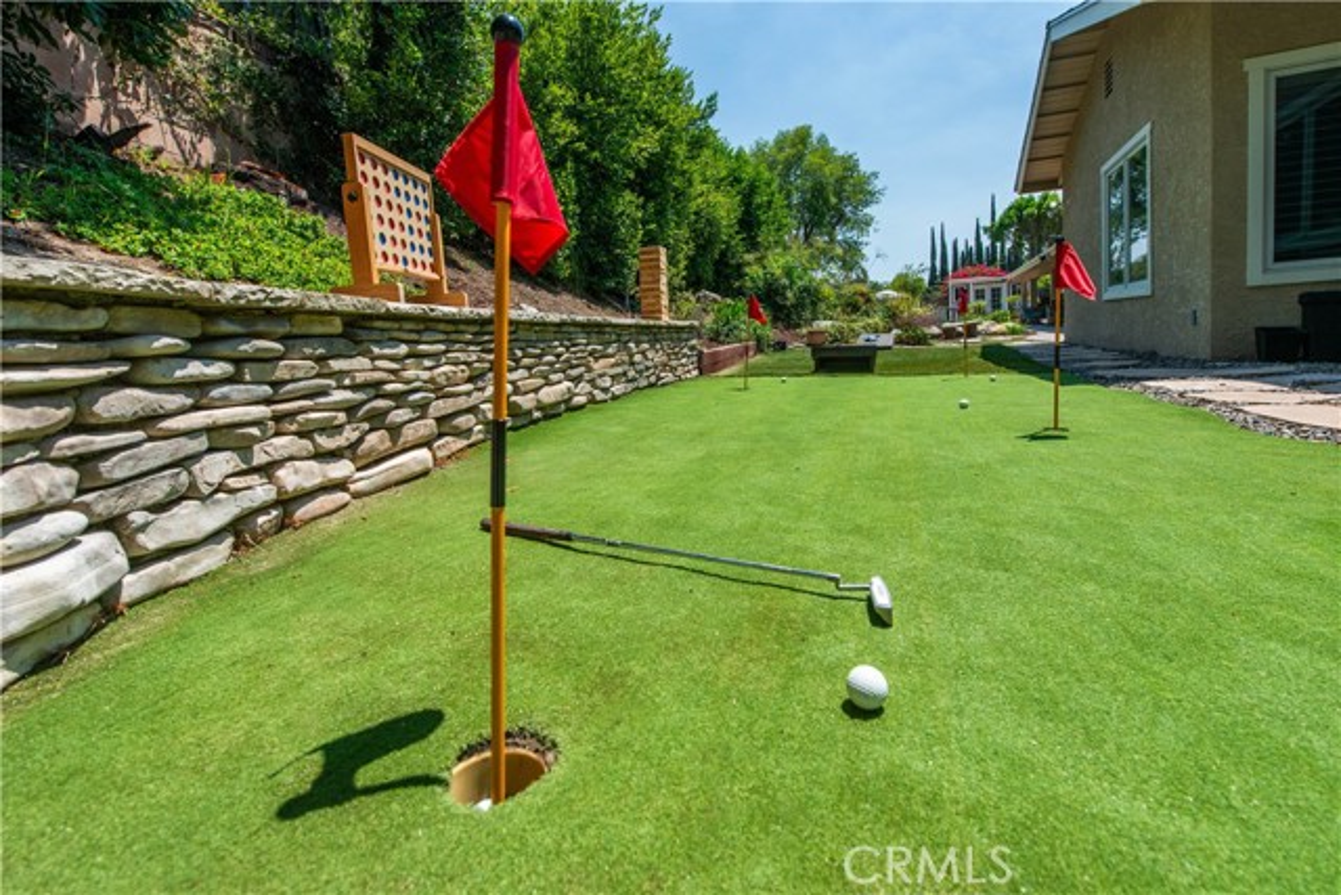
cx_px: 670
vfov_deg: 73.8
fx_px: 596
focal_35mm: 16
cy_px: 448
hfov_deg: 96.7
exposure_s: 1/2000
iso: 400
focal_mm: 16
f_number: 7.1
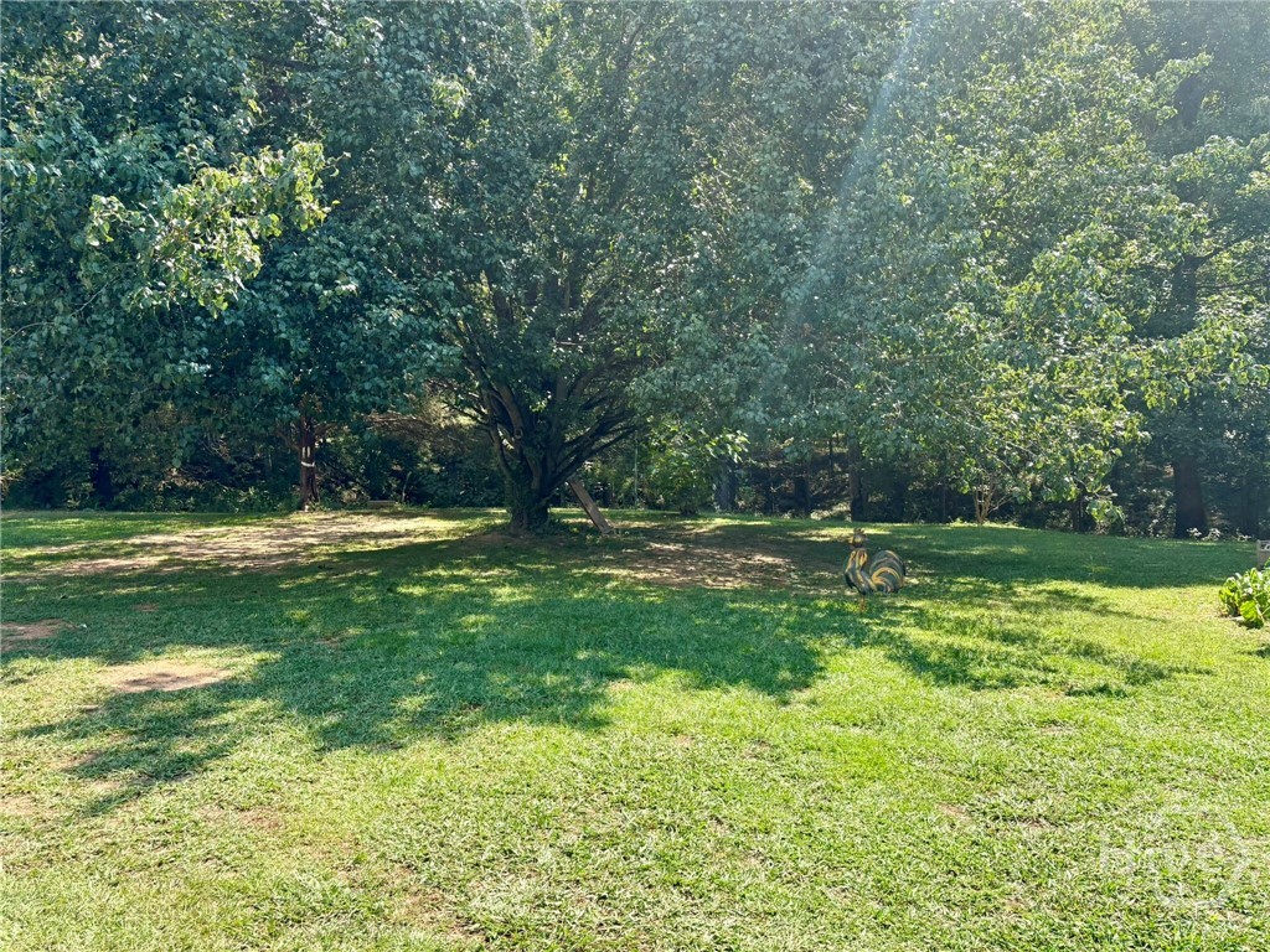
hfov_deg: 67.3
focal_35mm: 26
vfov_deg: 53.1
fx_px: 954
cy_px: 476
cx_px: 635
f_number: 1.6
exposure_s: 1/731
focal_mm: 5.96
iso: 50
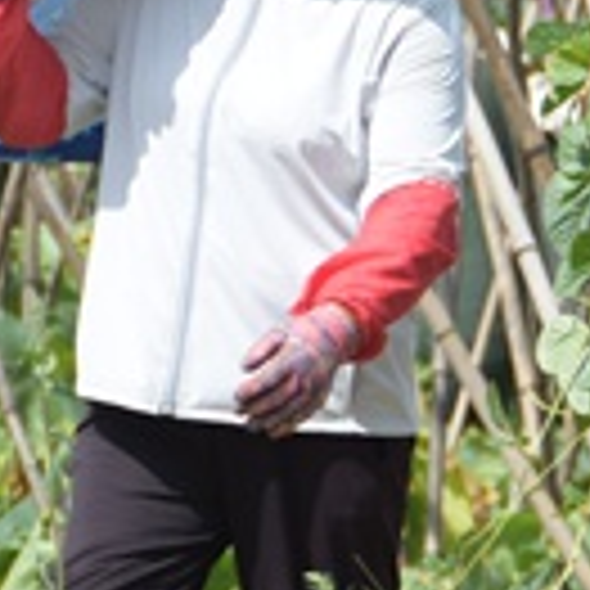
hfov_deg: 2.5
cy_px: 25
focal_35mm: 699
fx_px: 13479
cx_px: -770
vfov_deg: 2.5
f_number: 6.3
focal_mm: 90
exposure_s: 1/640
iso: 160
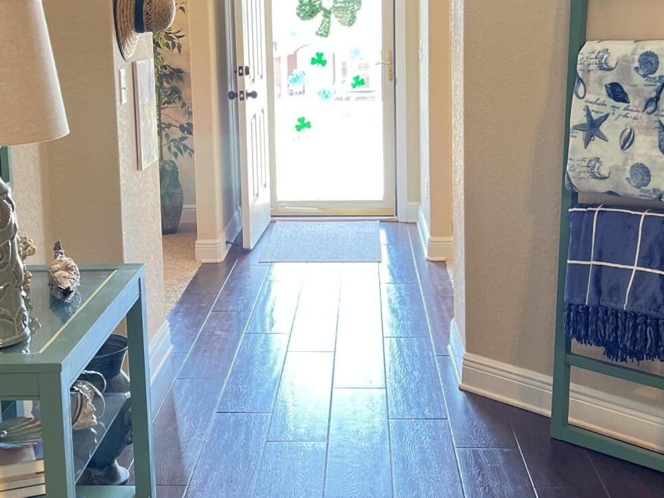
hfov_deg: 35.5
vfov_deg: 26.9
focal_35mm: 54
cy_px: 170
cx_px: 284
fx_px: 1036
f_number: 1.5
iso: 200
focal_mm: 5.7
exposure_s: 1/60
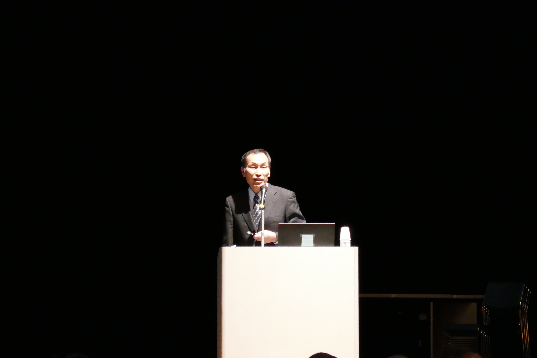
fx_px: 4102
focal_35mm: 275
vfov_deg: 5.0
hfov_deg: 7.5
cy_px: 179
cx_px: 268
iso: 5000
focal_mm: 91
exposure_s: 1/30
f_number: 5.9
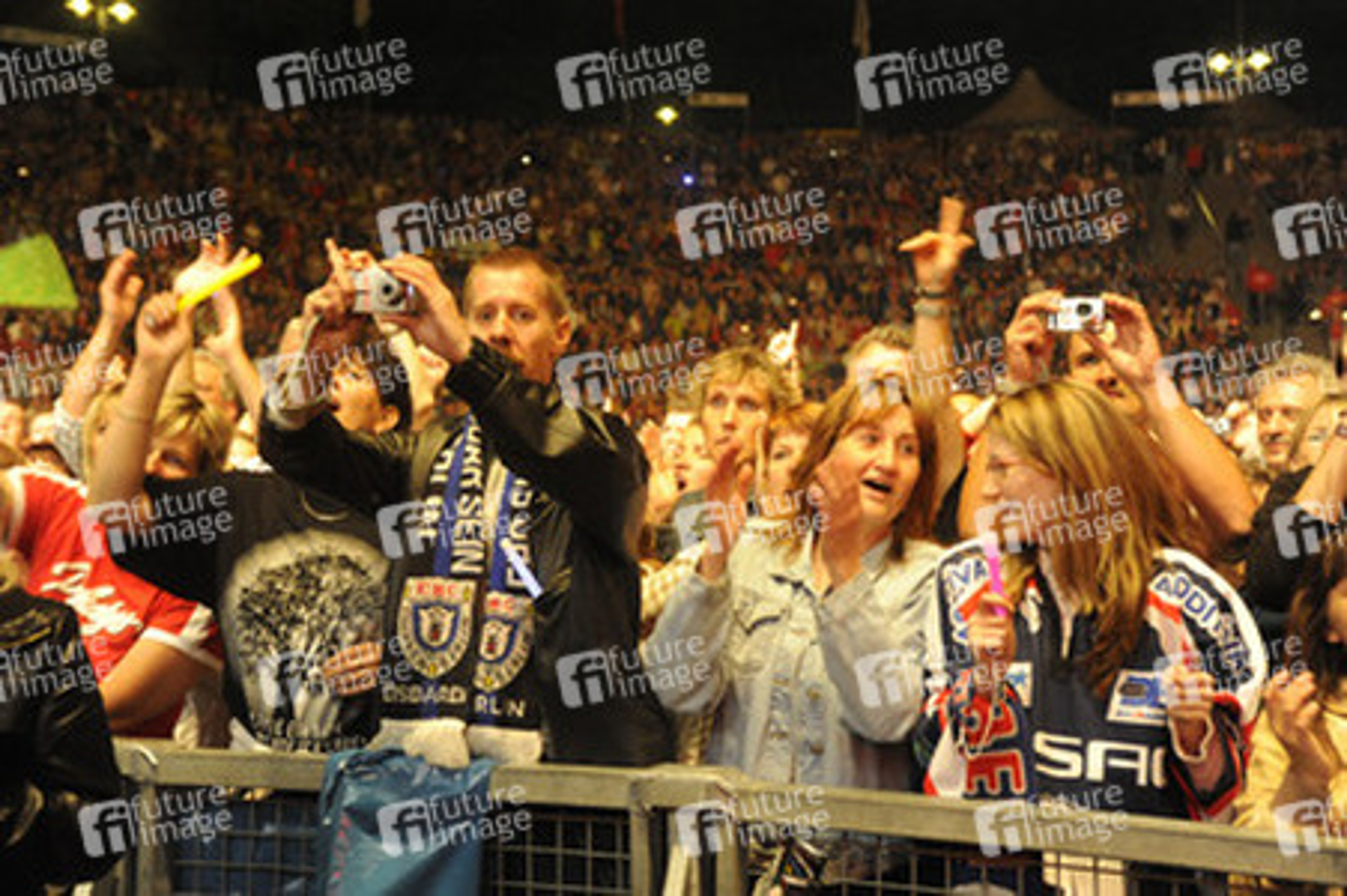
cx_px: 674
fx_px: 2318
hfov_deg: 32.4
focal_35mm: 62
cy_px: 448
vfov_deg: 21.9
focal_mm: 62
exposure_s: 1/80
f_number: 4.5
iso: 6400
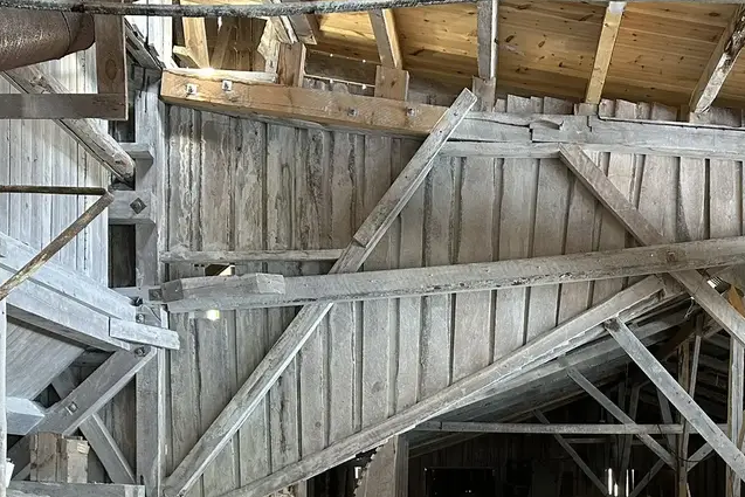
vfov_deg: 26.8
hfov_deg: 41.1
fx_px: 973
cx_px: 526
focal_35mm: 47
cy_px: 516
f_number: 1.78
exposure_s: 1/50
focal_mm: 6.86
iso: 250
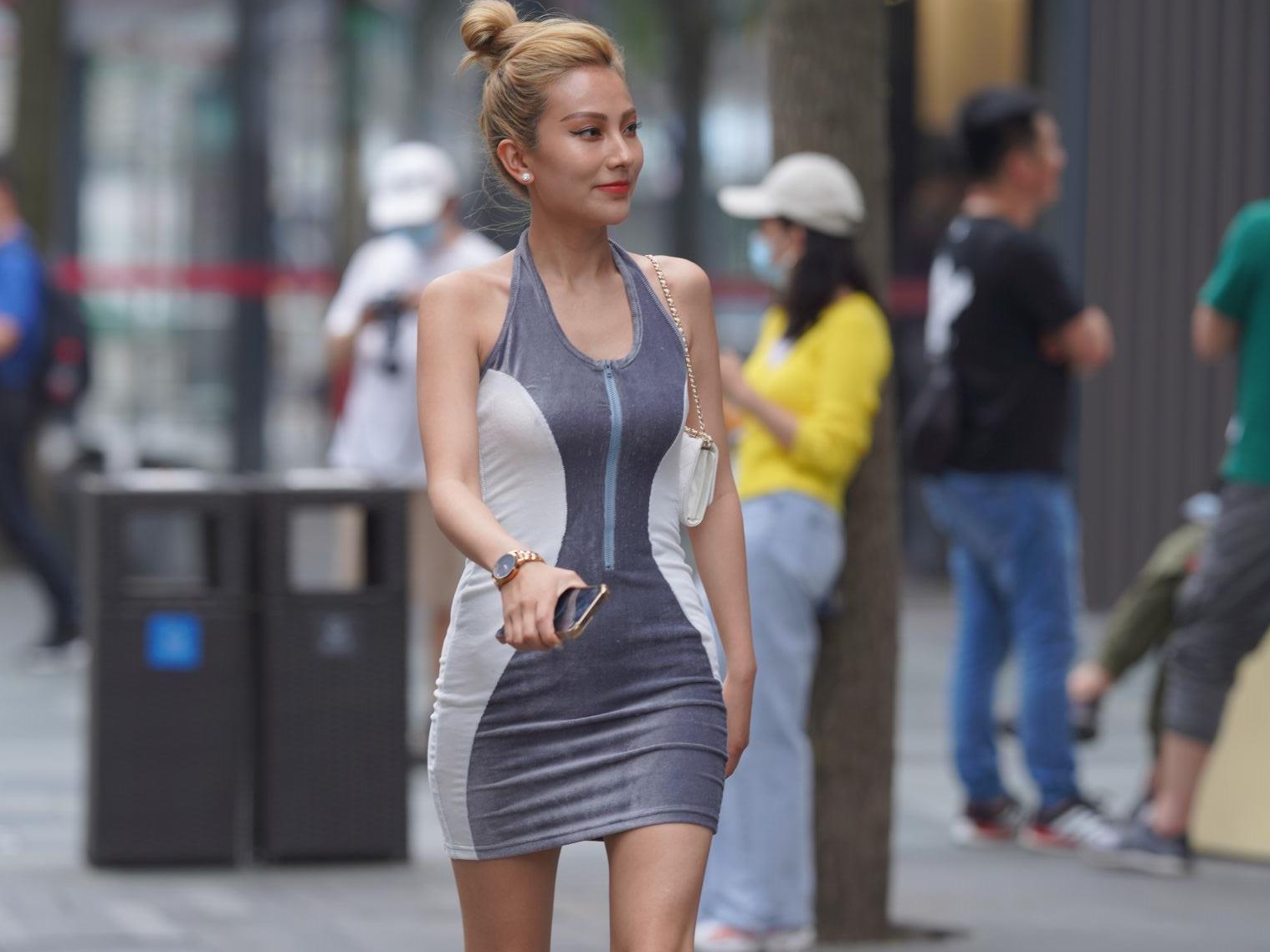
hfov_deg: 10.1
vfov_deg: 7.6
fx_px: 7153
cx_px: 635
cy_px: 569
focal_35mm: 195
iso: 320
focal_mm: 135
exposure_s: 1/800
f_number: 2.5
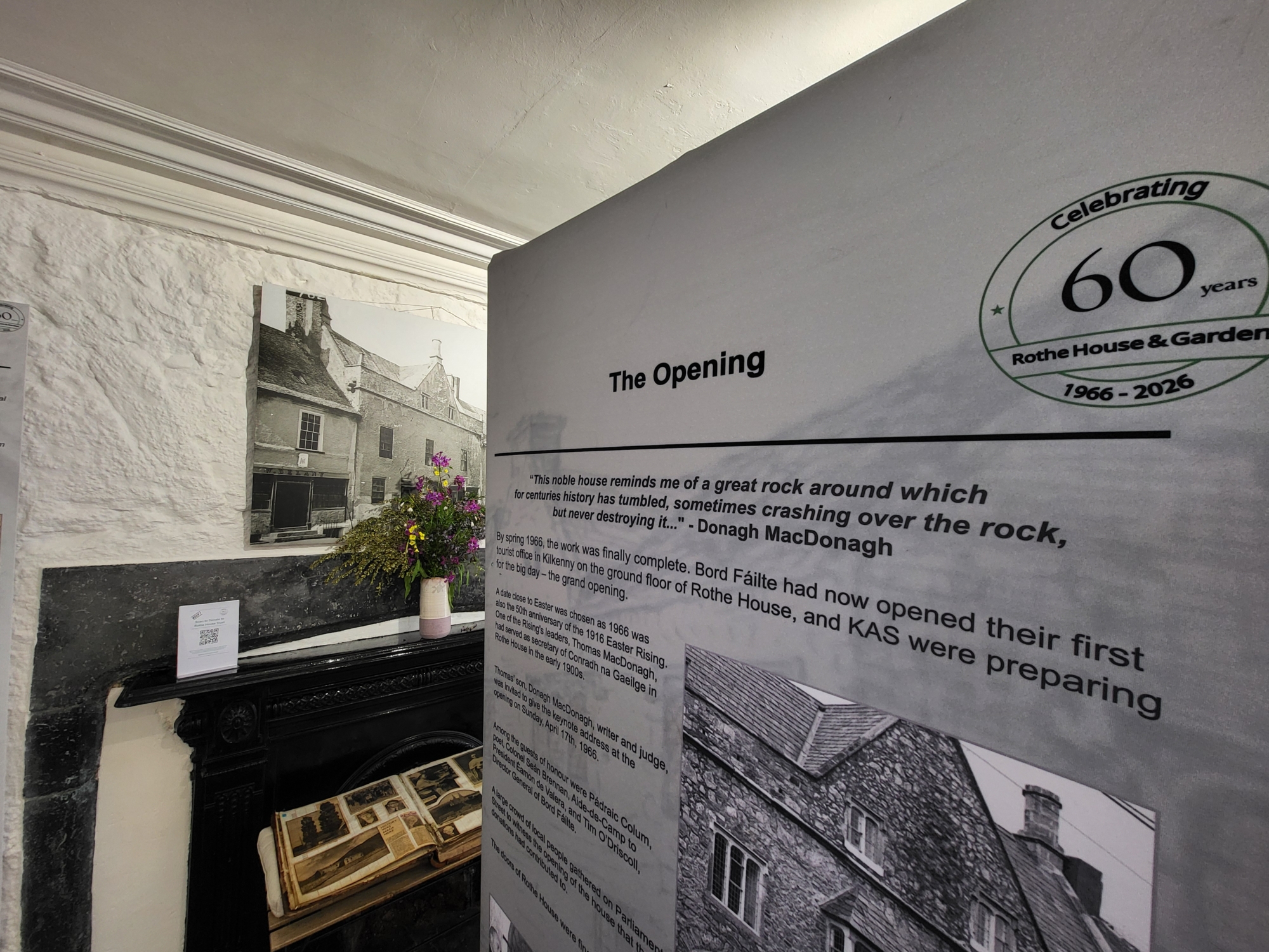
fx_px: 477
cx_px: 634
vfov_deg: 89.9
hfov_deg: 106.2
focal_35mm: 13
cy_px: 476
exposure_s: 1/50
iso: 64
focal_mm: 1.74
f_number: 2.2
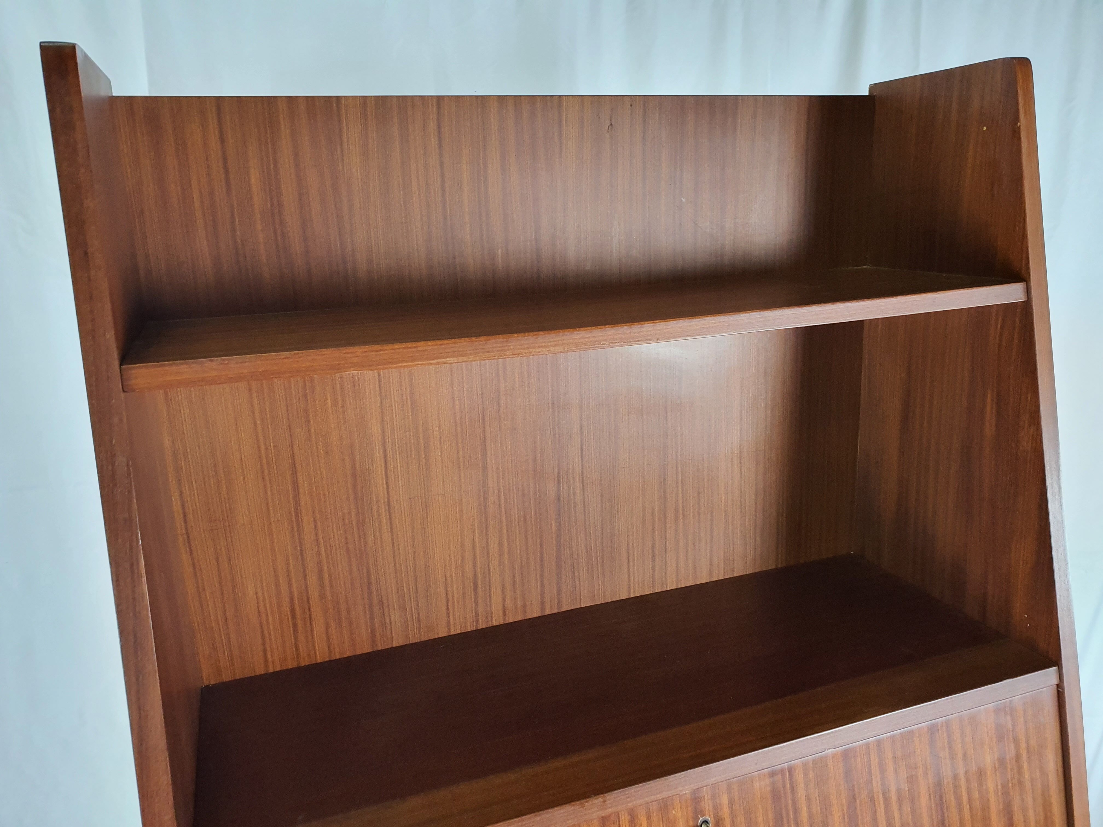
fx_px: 828
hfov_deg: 67.3
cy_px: 414
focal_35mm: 26
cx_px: 552
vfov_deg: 53.1
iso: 400
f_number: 2.4
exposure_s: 1/50
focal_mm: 4.3
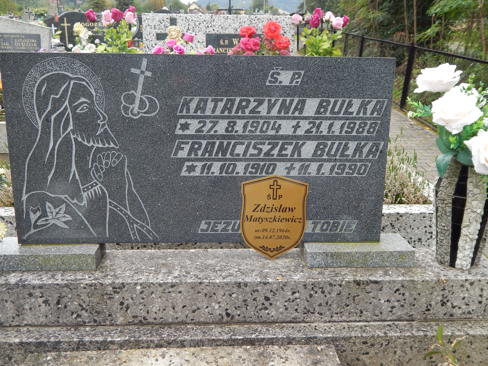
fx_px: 493
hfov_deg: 52.6
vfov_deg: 40.7
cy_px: 183
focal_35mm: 35
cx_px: 244
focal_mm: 6.1
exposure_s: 1/125
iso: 125
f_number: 3.3
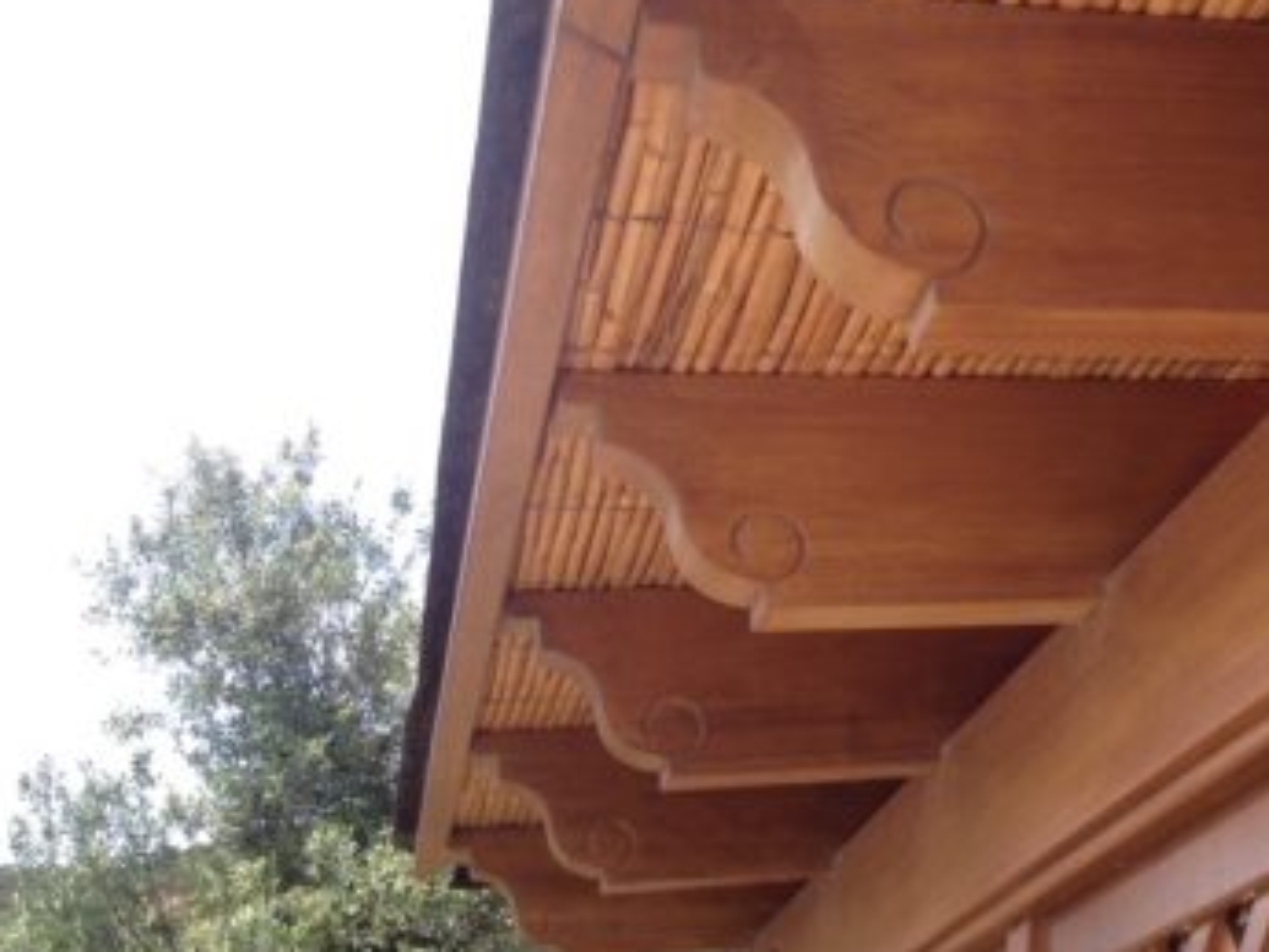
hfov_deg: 28.2
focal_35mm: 66
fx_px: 2420
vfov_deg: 22.3
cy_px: 470
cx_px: 1155
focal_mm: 4.28
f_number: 2.4
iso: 50
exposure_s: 1/480
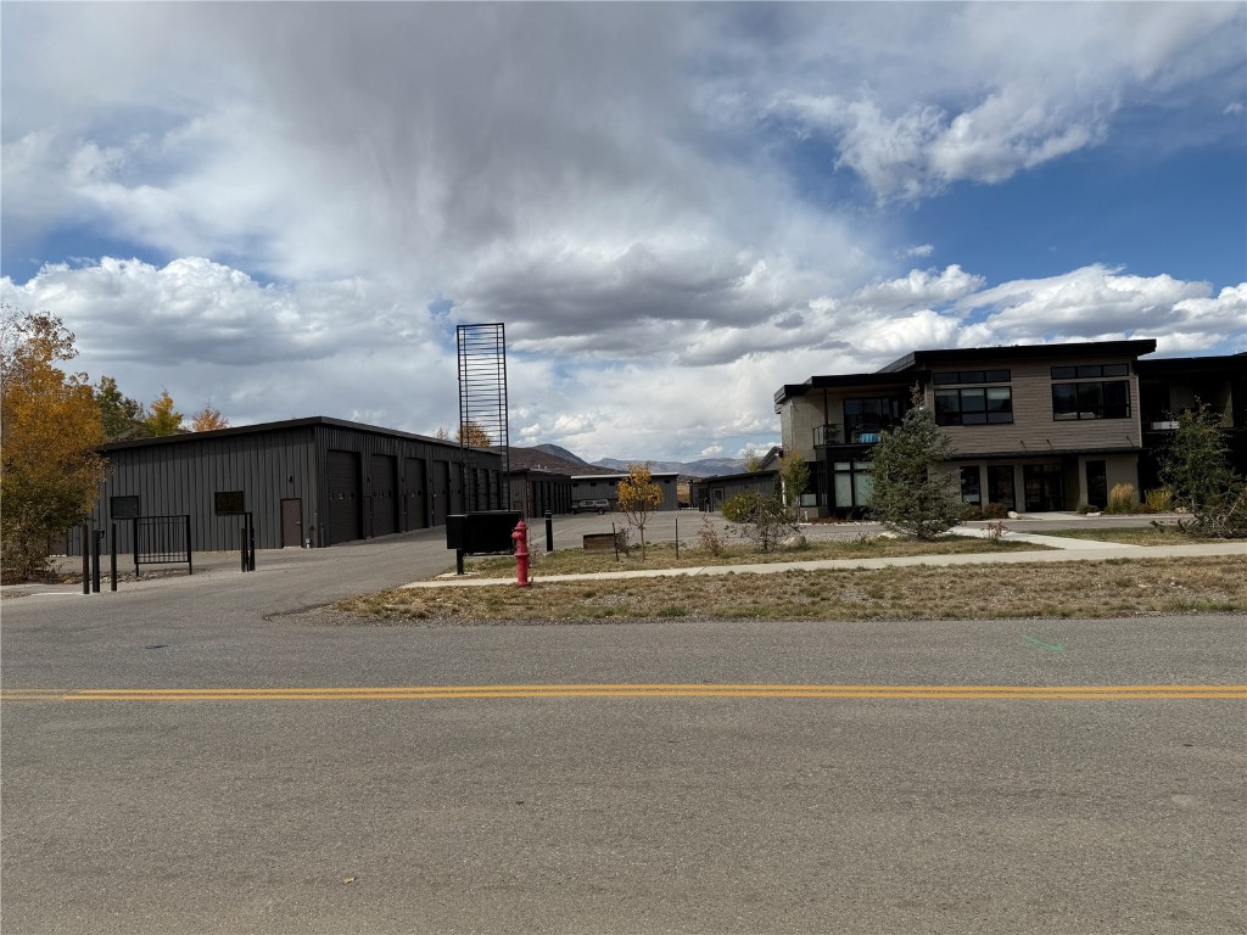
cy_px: 468
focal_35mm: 24
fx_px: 865
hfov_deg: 71.6
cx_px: 624
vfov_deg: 56.8
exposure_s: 1/7353
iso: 80
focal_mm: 6.76
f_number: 1.78
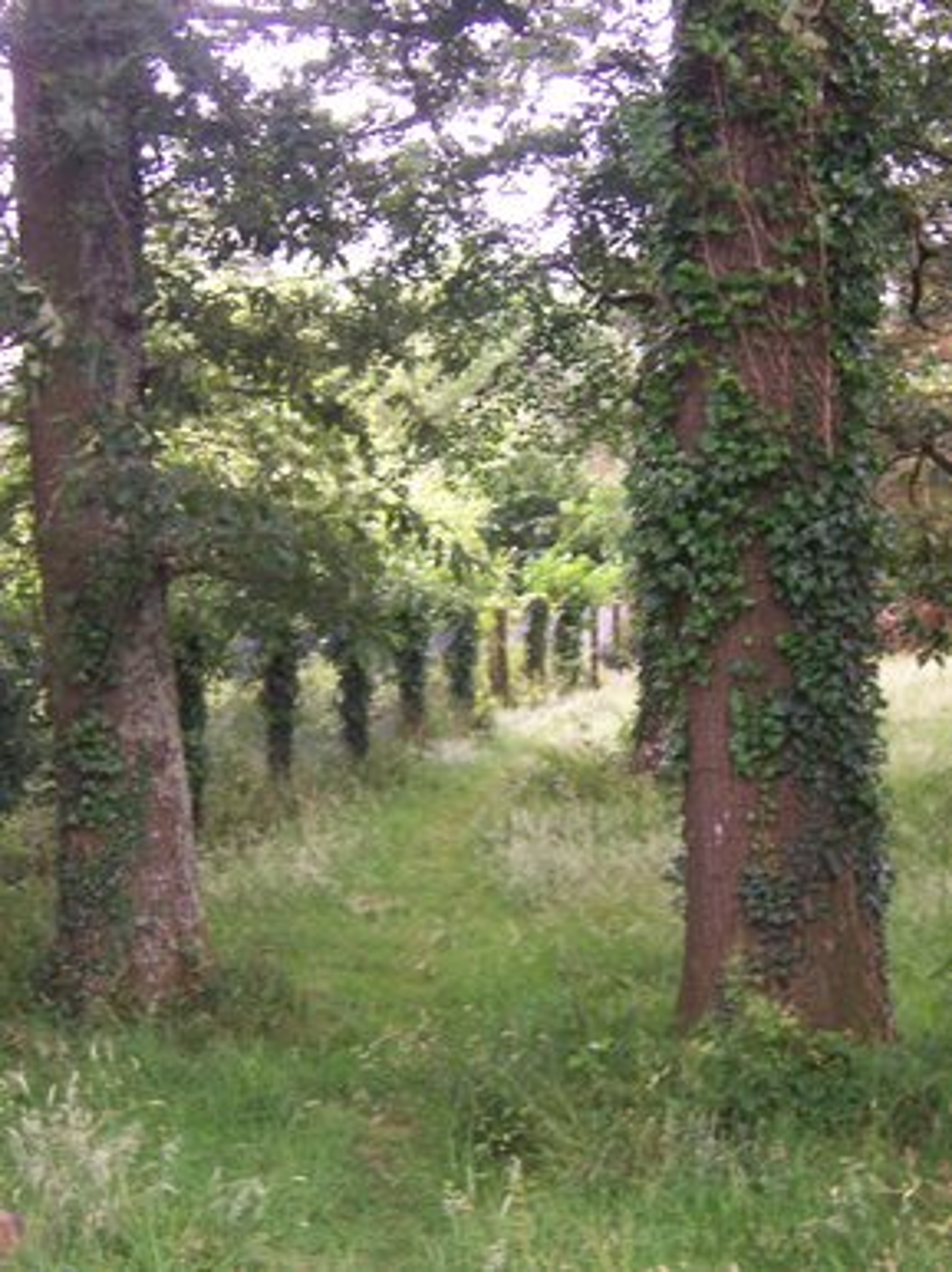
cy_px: 636
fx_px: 2423
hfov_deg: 22.2
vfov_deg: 29.4
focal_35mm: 66
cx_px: 476
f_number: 4
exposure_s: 1/60
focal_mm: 11
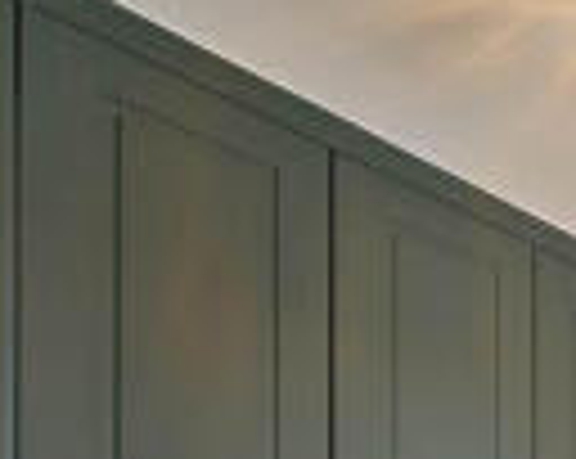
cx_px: 968
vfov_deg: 24.7
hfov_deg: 24.1
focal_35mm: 49
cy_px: 664
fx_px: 834
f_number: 10
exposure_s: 1/10
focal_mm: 14
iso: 100
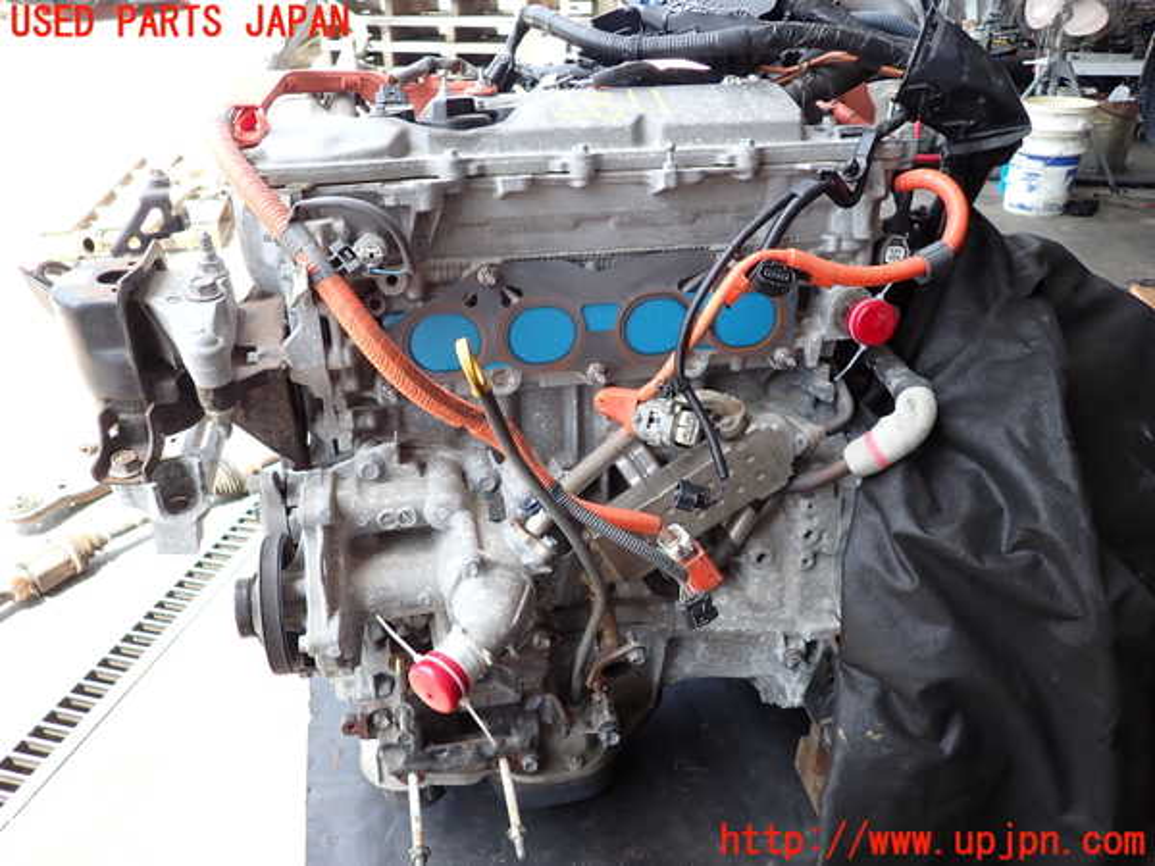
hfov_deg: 69.4
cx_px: 578
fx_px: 834
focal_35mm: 25
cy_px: 433
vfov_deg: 54.9
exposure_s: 1/200
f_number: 2
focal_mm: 4.5
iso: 100
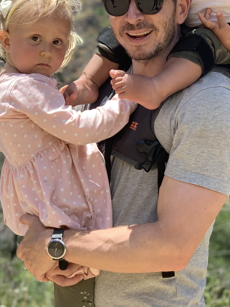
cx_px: 145
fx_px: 877
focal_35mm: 99
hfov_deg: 14.9
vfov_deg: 19.8
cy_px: 131
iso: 16
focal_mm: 6
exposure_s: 1/452
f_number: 2.4
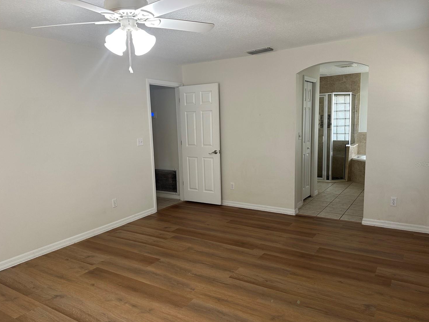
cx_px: 210
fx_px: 322
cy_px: 164
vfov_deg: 53.1
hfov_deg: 67.3
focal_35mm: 26
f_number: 1.78
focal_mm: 6.86
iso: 125
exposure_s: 1/60
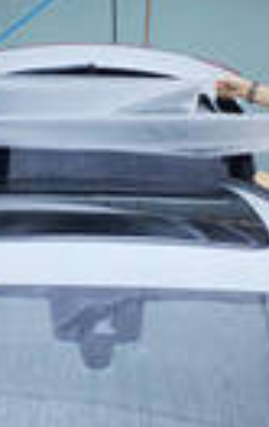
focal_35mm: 93
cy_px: 163
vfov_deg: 22.2
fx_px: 1086
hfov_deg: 14.1
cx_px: 58
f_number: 2.2
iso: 25
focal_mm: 4.15
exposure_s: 1/100
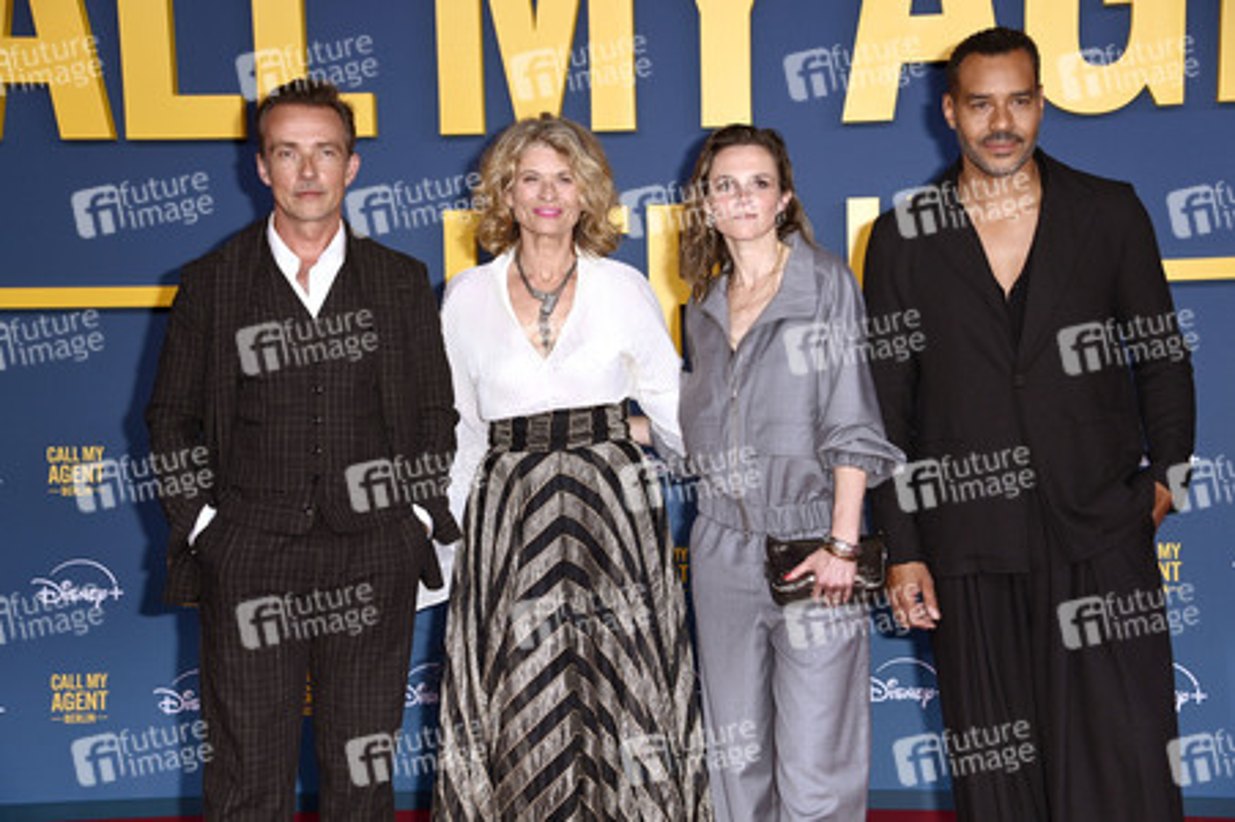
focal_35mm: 78
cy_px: 411
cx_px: 618
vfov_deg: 17.5
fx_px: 2674
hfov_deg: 26.0
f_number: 5.6
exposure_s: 1/200
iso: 800
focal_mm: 78
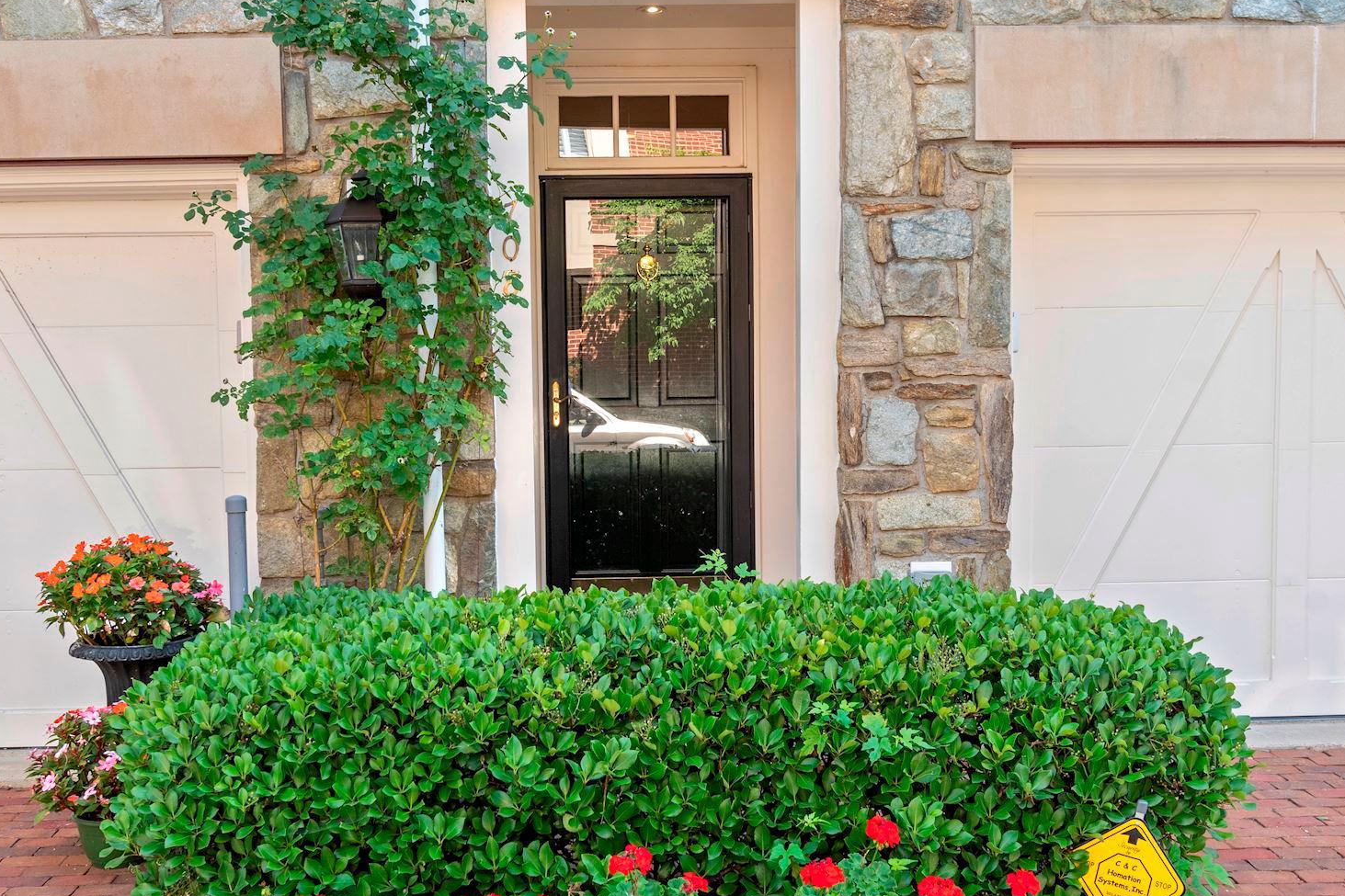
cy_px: 468
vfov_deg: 32.6
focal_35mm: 41
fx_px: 1532
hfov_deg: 47.4
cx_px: 631
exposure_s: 1/25
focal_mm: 20
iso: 200
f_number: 8
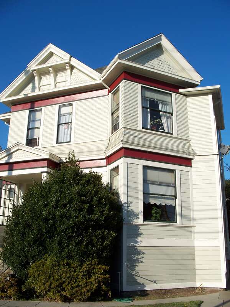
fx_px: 328
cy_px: 154
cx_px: 115
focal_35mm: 37
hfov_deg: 38.7
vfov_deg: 50.1
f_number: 4
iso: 64
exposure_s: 1/640
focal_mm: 7.8
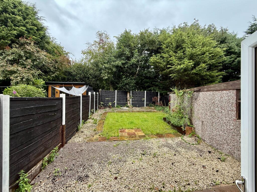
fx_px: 104
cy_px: 96
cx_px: 128
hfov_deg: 102.1
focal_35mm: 14
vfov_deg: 85.7
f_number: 2.2
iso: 64
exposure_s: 1/100
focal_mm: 2.22
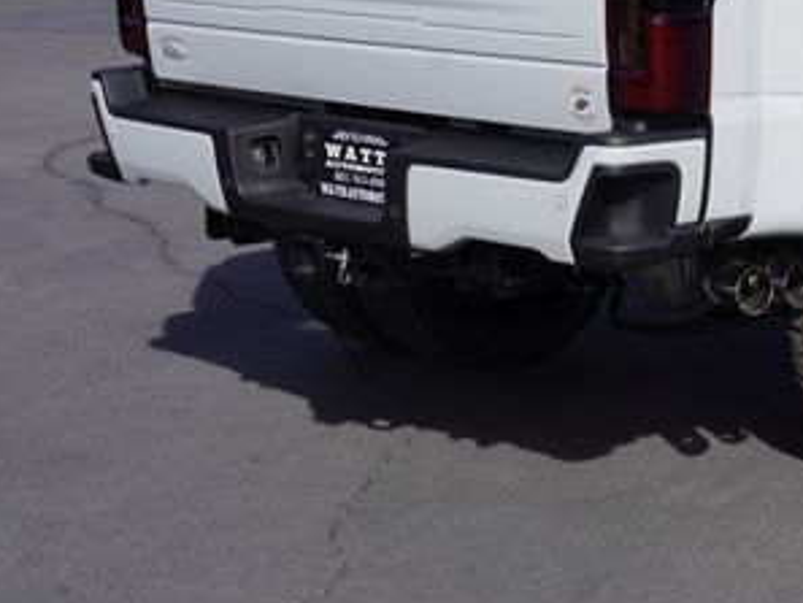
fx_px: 1950
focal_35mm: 84
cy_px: 87
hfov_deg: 22.2
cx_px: 844
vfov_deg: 17.4
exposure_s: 1/200
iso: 100
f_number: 11
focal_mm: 27
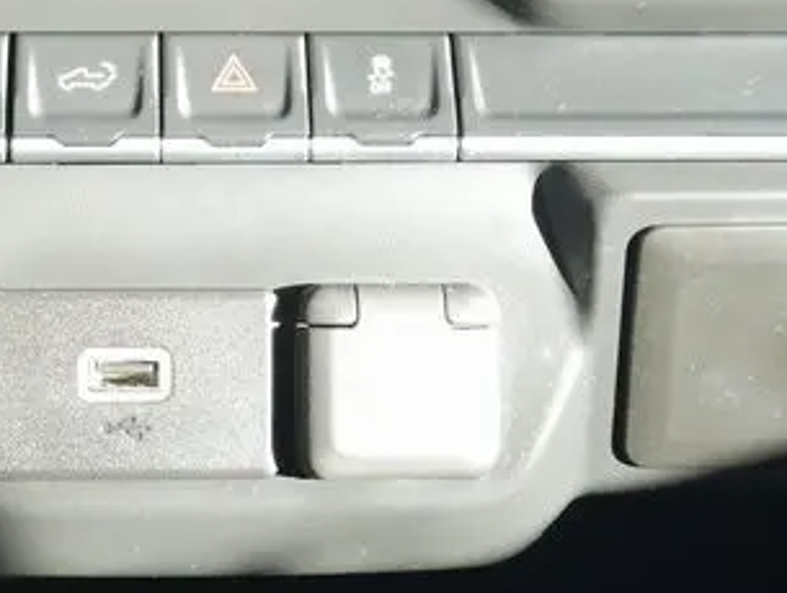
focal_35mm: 88
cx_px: 232
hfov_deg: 22.1
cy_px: 6
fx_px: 2005
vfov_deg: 16.5
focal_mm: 21
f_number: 5
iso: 800
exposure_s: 1/60
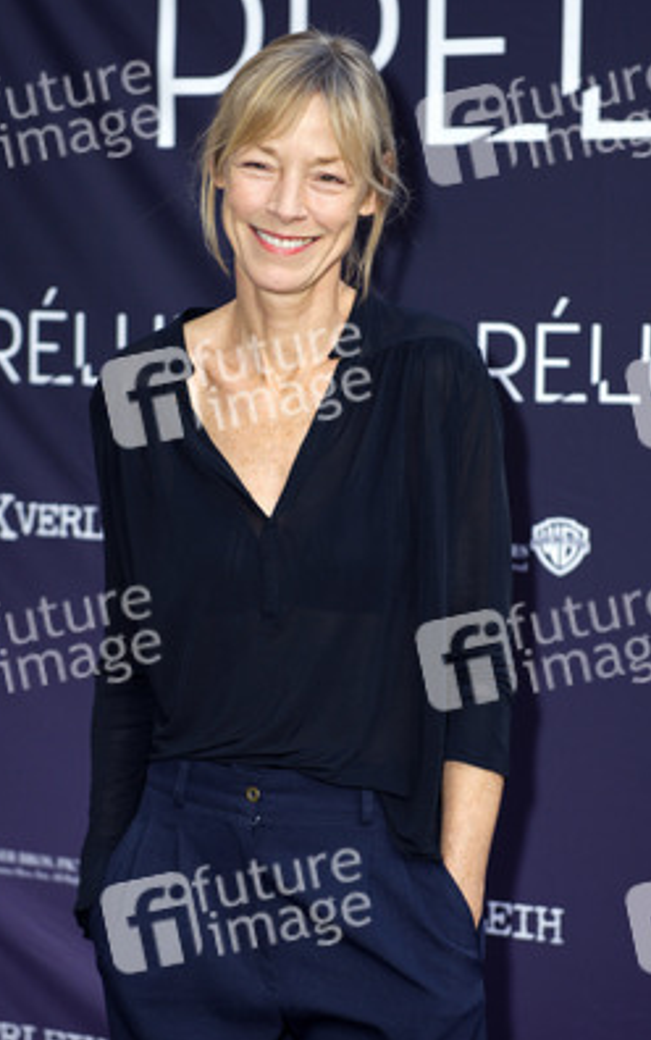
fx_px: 2041
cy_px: 517
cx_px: 314
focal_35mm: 72
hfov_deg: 18.1
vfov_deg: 28.6
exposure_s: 1/160
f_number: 4
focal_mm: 70
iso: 800
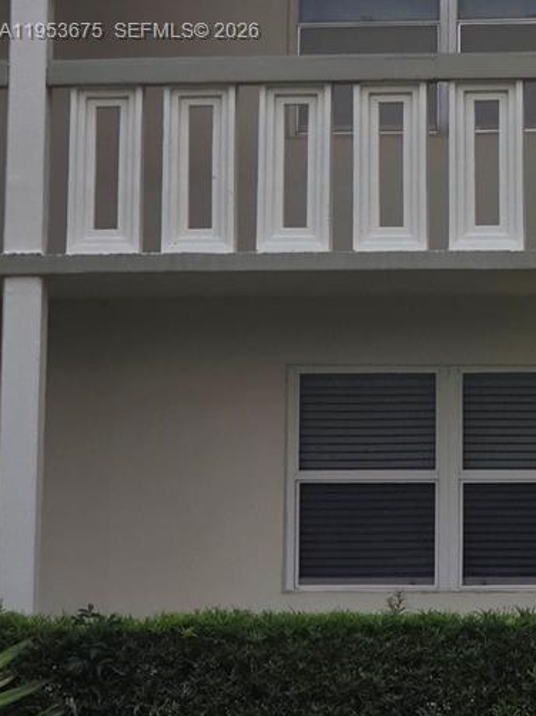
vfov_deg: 11.9
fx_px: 3409
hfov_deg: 8.9
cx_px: 637
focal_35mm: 165
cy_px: 33
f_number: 2.4
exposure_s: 1/120
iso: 125
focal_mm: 7
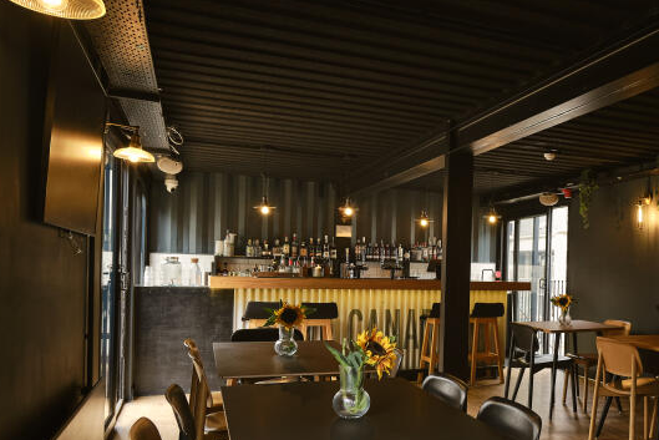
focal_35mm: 34
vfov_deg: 38.6
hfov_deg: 52.0
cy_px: 282
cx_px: 532
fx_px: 623
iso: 500
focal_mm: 13
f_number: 2.8
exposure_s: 1/60
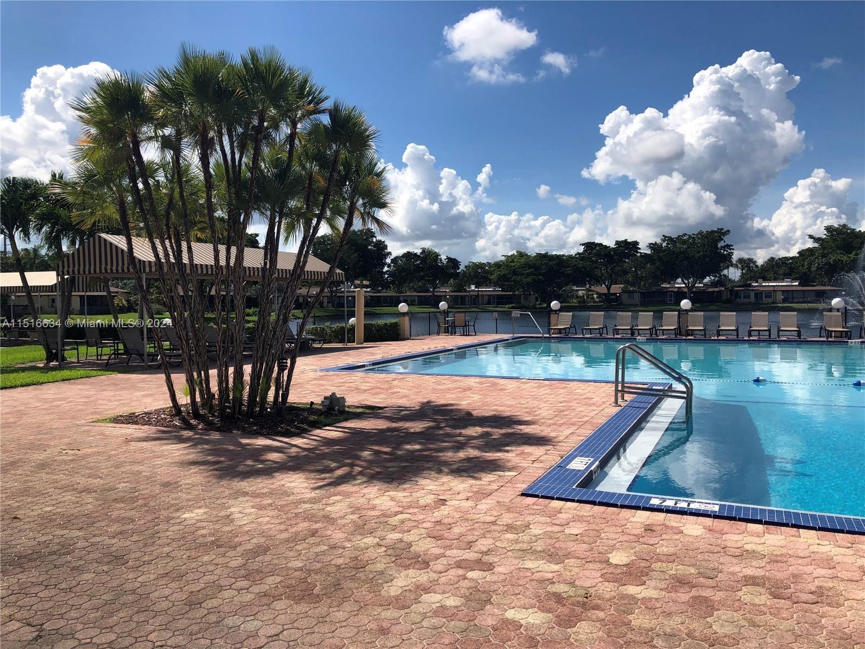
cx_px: 432
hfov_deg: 63.4
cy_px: 324
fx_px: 700
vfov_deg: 49.7
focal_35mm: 28
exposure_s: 1/3247
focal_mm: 3.99
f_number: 1.8
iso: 20
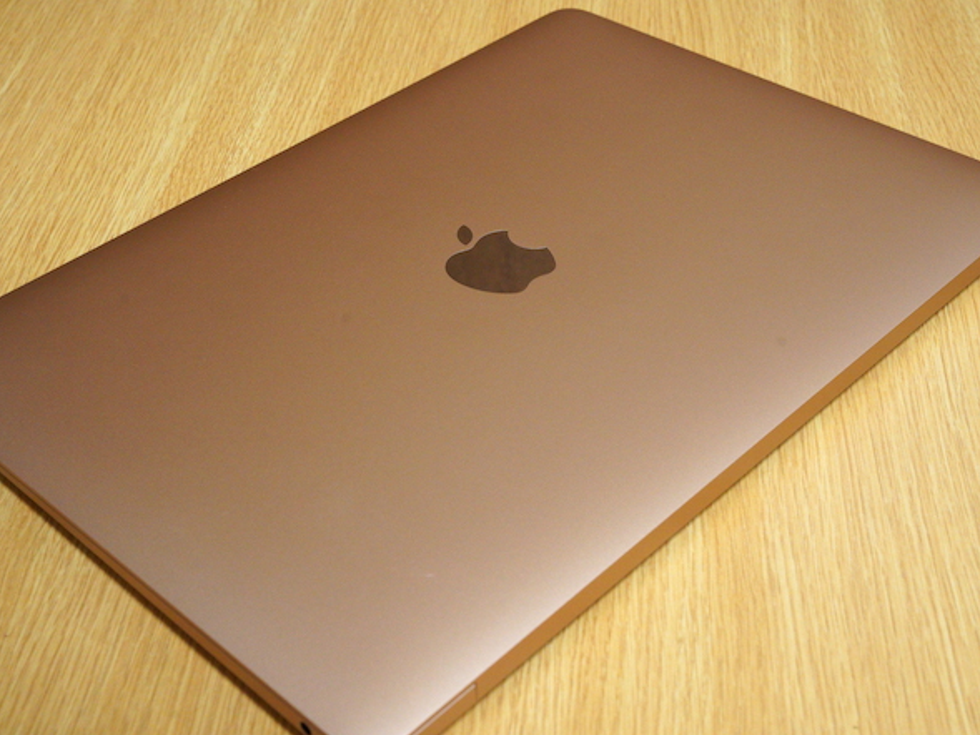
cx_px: 459
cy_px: 374
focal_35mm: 47
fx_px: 1331
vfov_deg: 30.9
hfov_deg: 40.4
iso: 6400
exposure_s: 1/30
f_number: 11
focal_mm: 40
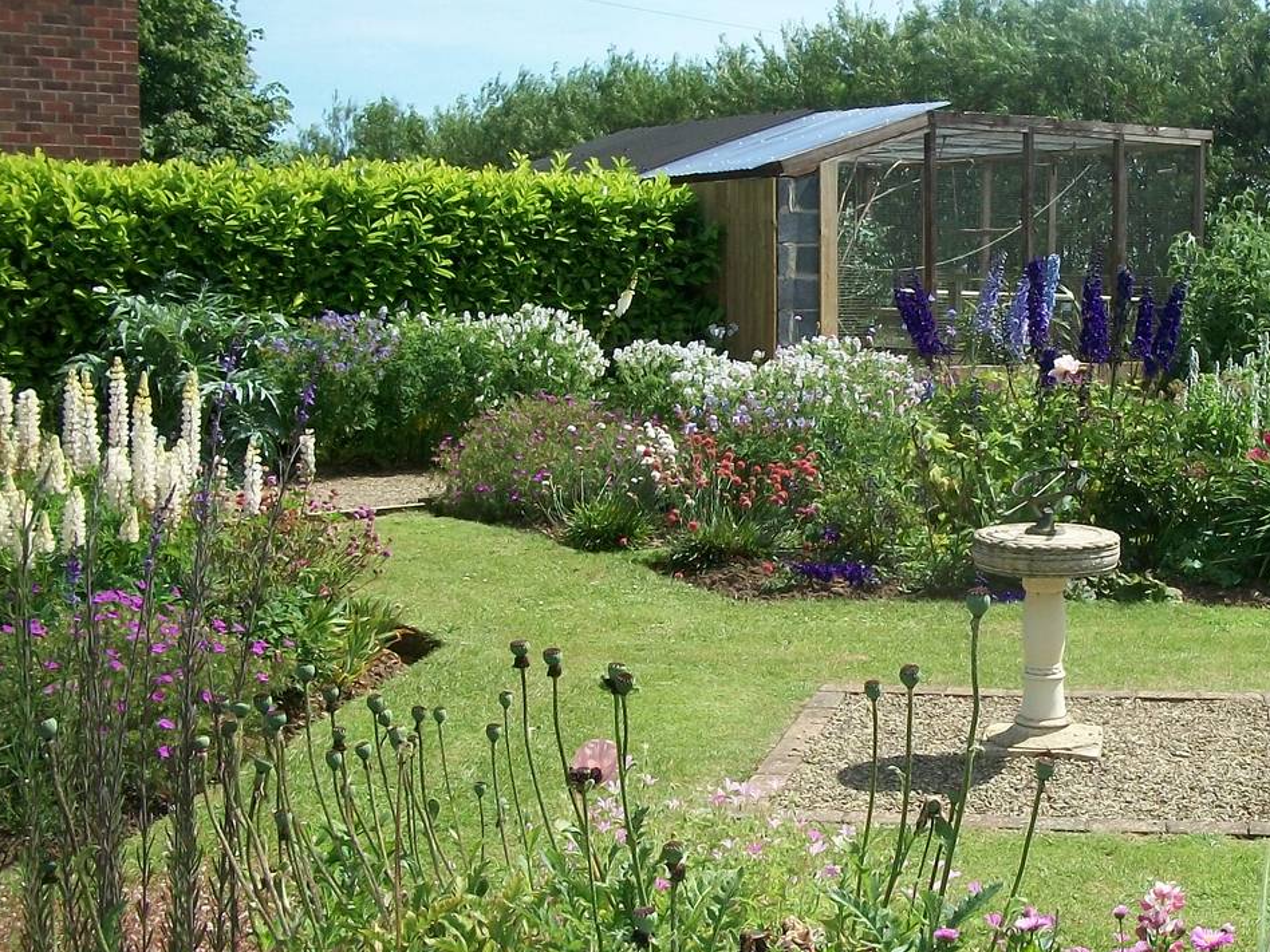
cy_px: 481
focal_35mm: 54
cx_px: 997
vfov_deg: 27.0
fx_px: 1981
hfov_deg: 34.6
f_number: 5.5
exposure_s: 1/320
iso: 80
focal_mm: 5.7
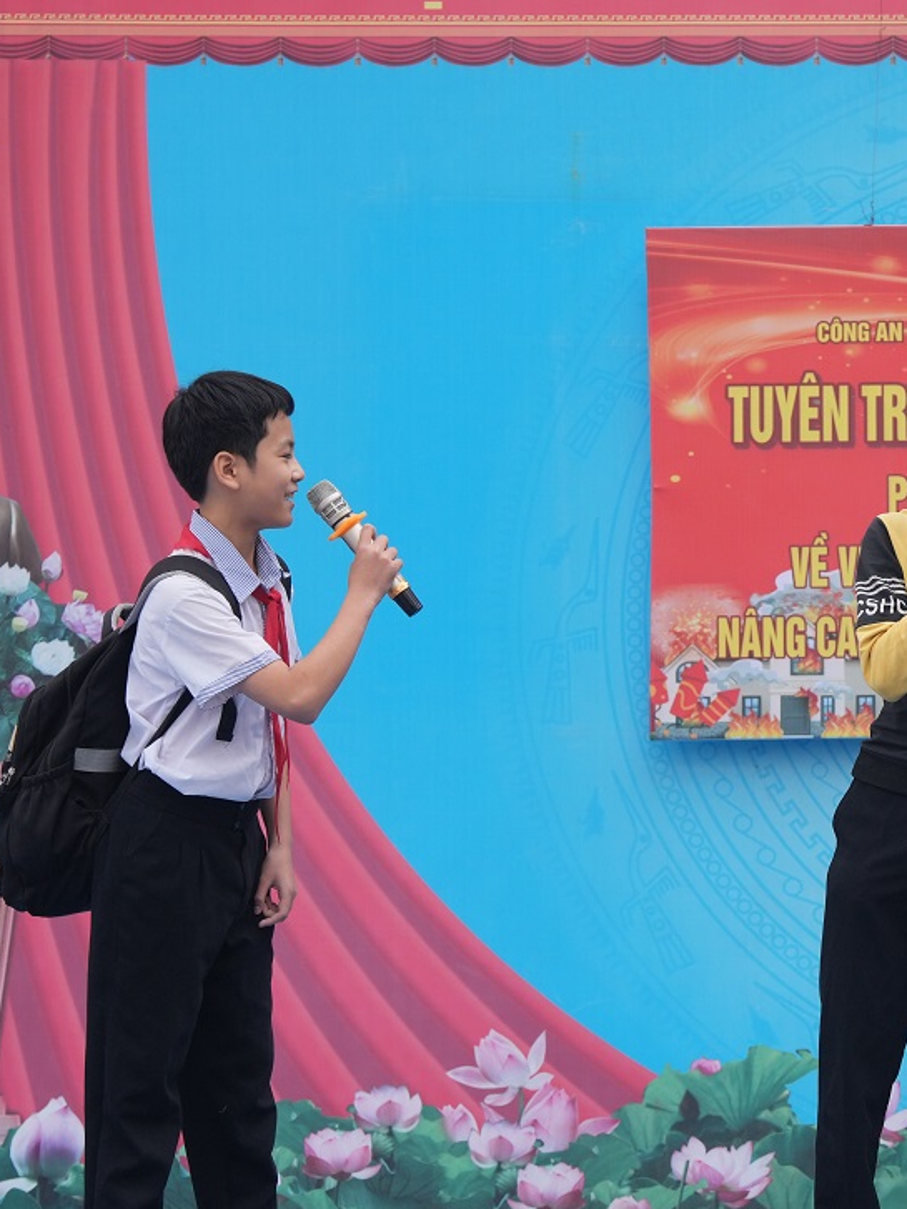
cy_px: 608
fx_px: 5032
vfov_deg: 13.7
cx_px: 894
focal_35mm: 144
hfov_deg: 10.2
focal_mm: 66
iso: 320
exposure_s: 1/160
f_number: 4
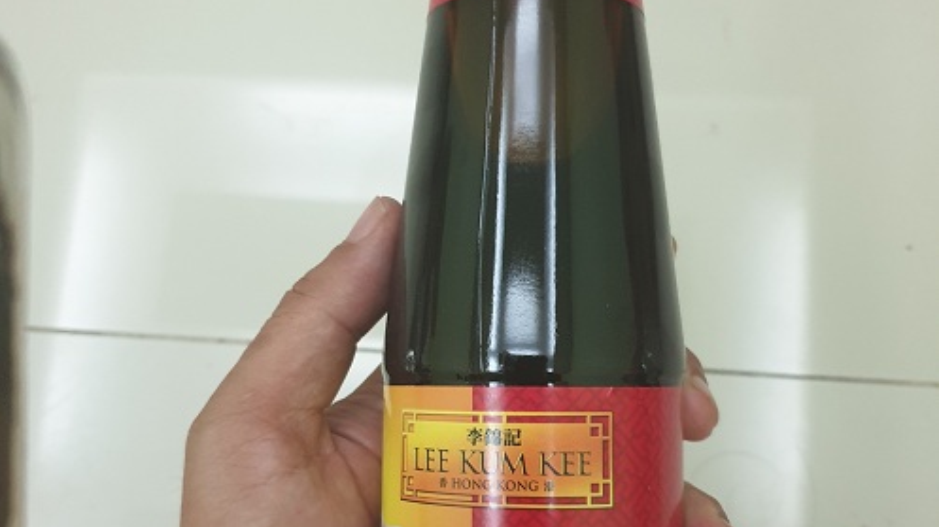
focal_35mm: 38
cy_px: 327
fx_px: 946
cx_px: 470
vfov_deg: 31.0
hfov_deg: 52.8
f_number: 1.5
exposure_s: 1/50
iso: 400
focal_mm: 4.3
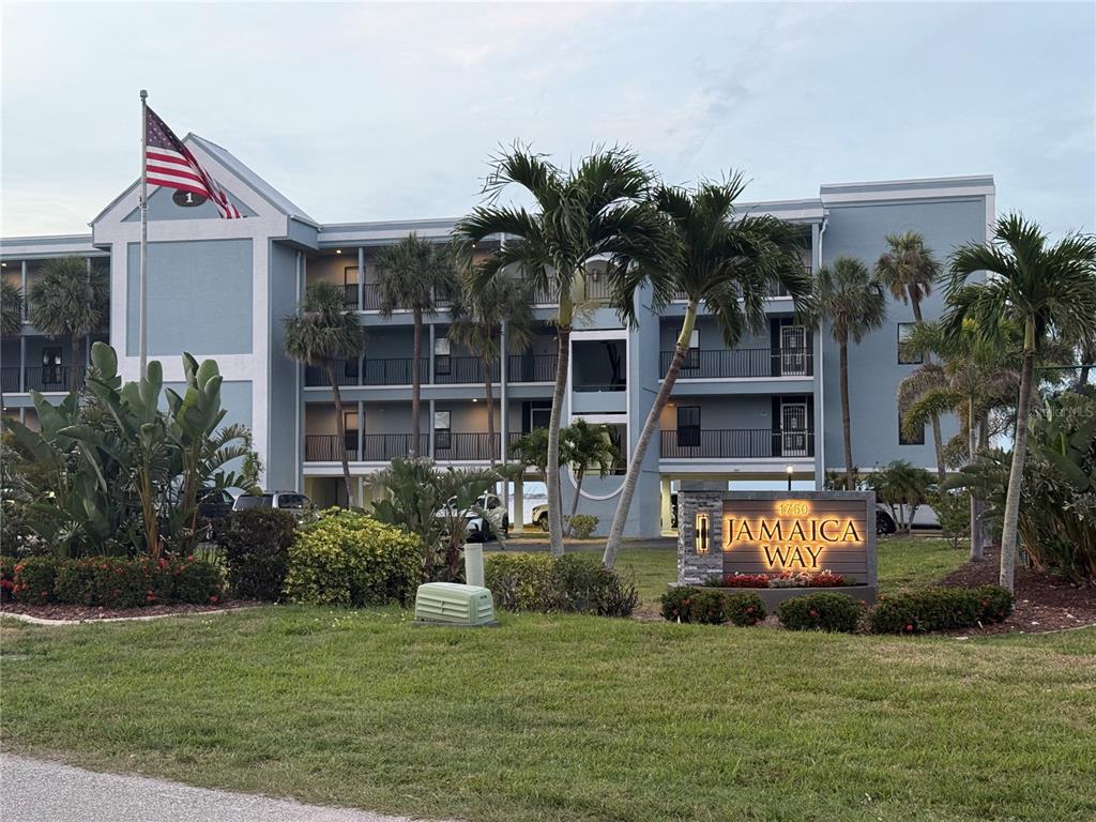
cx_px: 548
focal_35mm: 48
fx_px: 1520
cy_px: 411
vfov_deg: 30.3
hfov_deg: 39.7
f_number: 1.78
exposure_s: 1/82
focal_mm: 6.76
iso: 100
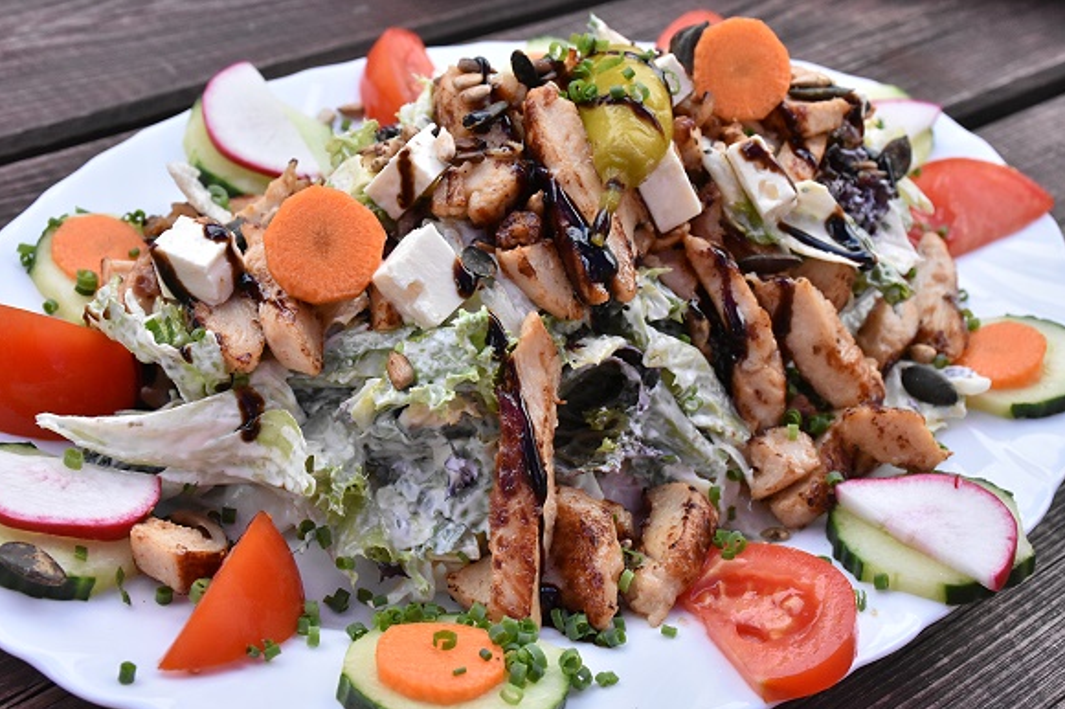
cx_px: 532
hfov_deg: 34.0
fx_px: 1744
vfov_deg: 23.0
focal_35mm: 59
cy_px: 349
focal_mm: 38
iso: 2500
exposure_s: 1/2000
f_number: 9
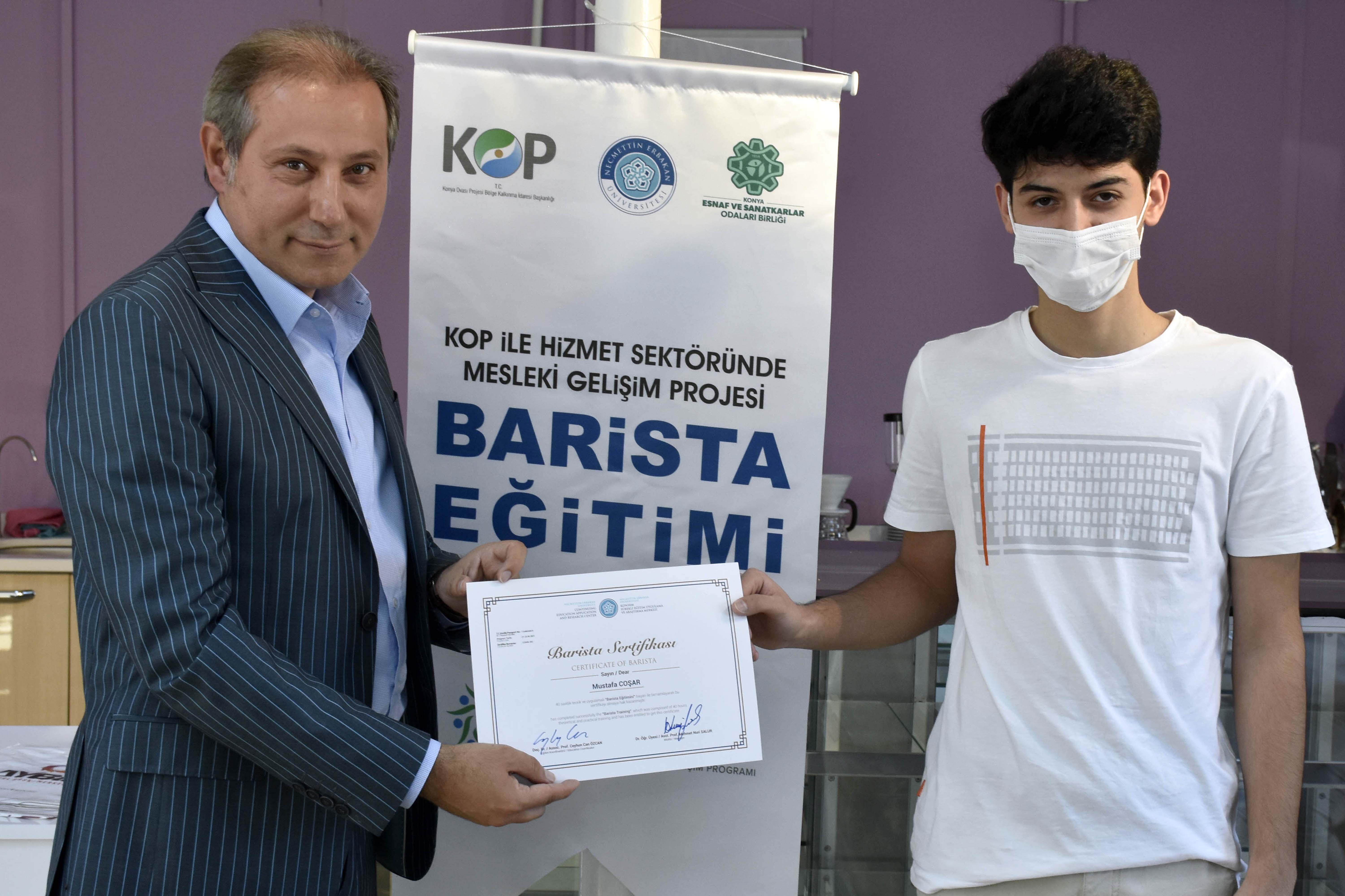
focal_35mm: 45
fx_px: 1681
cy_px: 448
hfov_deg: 43.6
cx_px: 672
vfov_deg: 29.9
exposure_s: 1/125
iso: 800
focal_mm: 30
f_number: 5.6
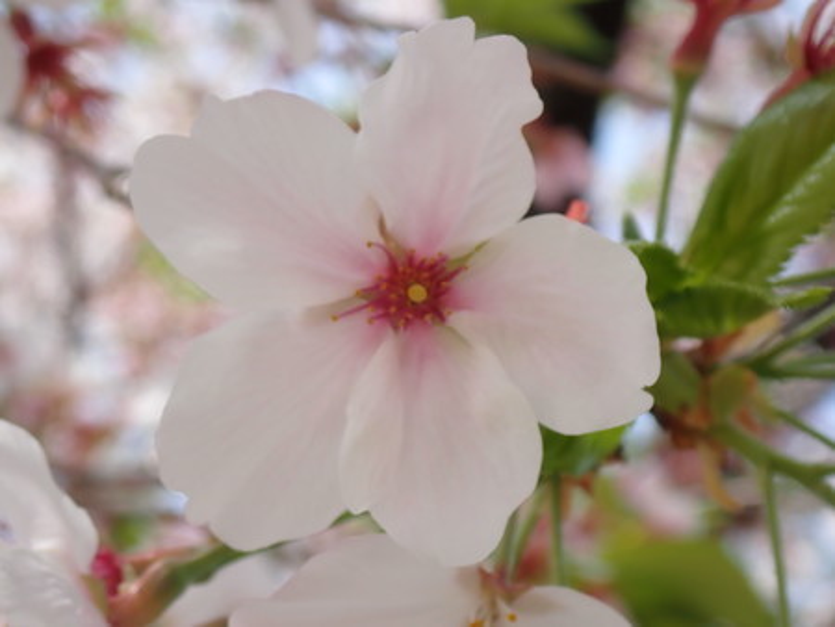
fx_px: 2413
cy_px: 314
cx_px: 418
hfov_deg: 19.6
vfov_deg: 14.8
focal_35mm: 100
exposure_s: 1/125
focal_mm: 18
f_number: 6.3
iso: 100
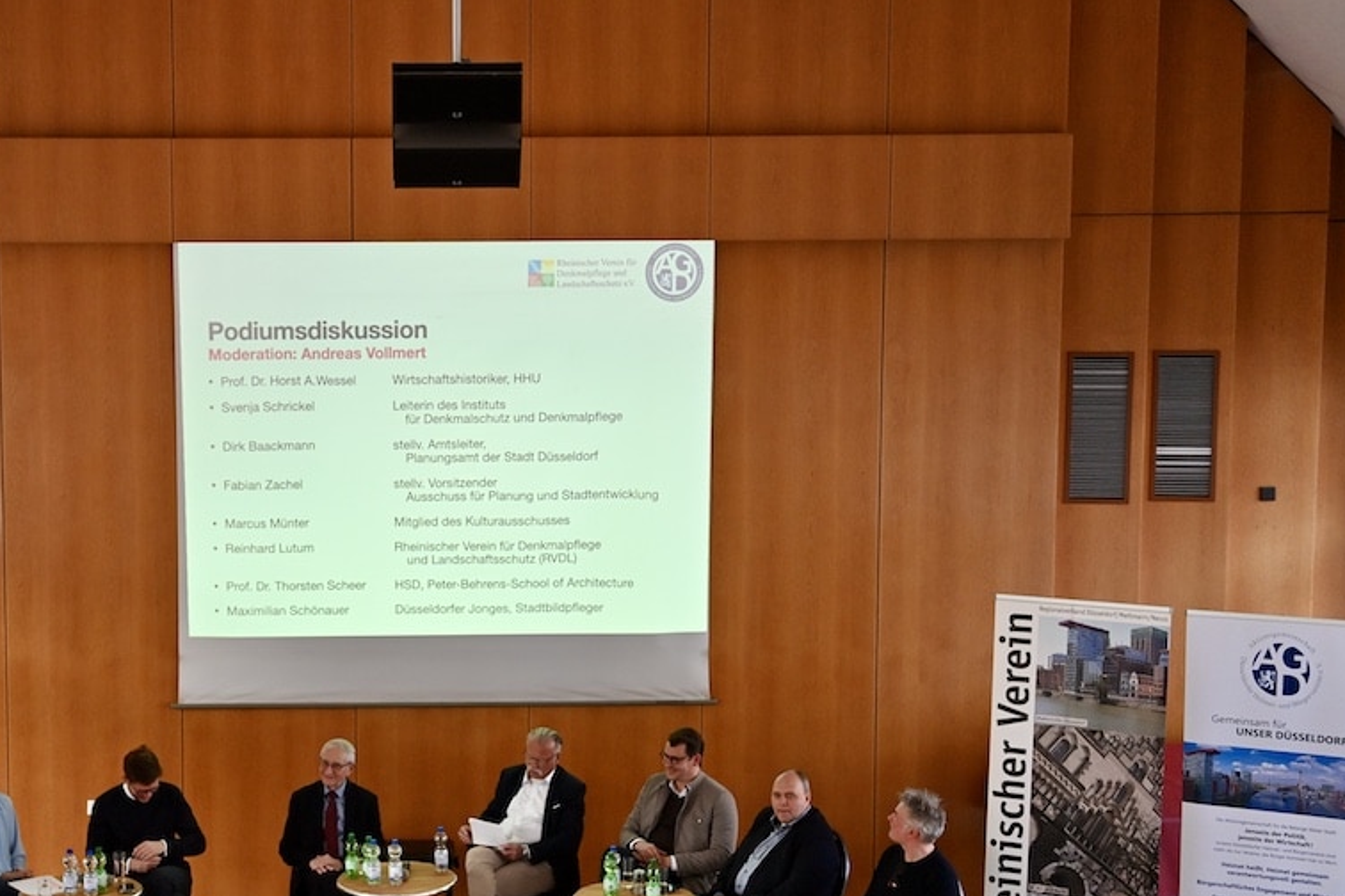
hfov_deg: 30.7
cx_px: 443
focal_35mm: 65
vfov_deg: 20.9
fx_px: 2428
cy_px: 492
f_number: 2.8
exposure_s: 1/100
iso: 1100
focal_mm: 48
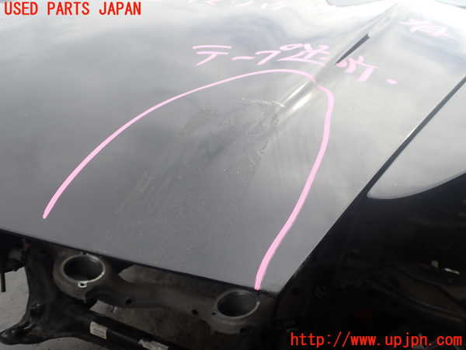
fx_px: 404
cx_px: 233
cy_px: 175
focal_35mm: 30
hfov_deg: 60.0
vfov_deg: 46.8
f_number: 3.2
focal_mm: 5.4
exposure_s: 1/640
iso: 100
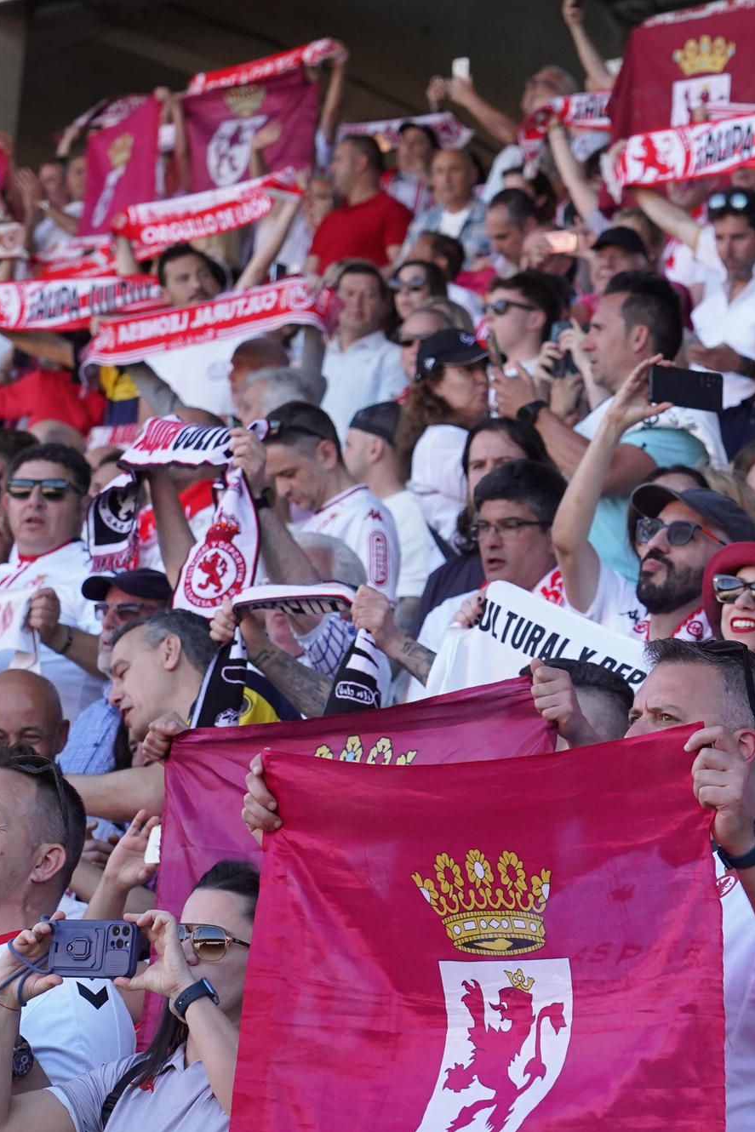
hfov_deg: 5.8
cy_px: 566
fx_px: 7422
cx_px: 655
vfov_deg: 8.7
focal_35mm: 236
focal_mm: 105
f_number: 6.3
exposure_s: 1/640
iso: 2000
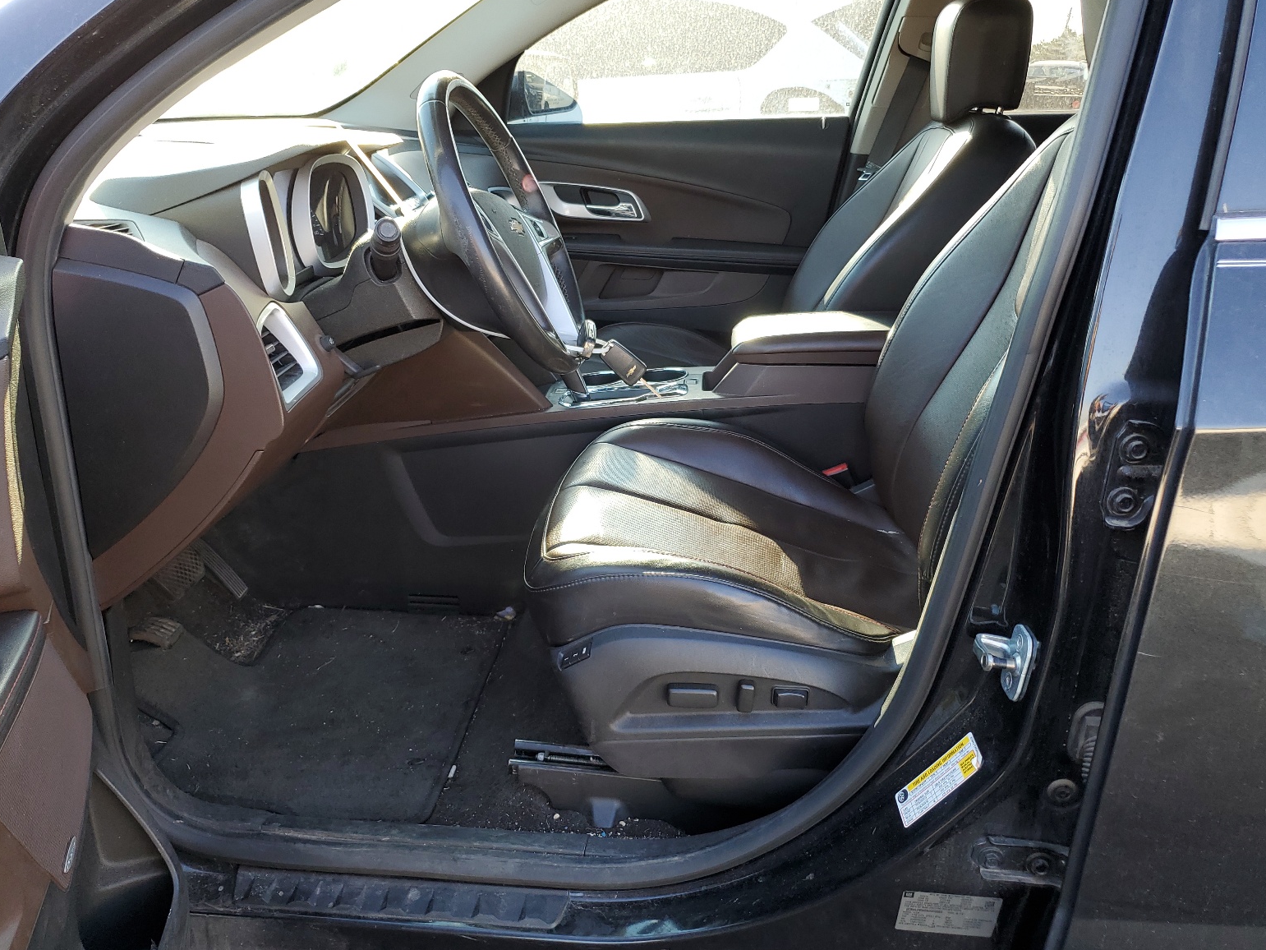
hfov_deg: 65.3
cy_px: 473
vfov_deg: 51.4
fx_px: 988
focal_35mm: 27
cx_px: 647
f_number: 1.5
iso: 50
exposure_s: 1/147
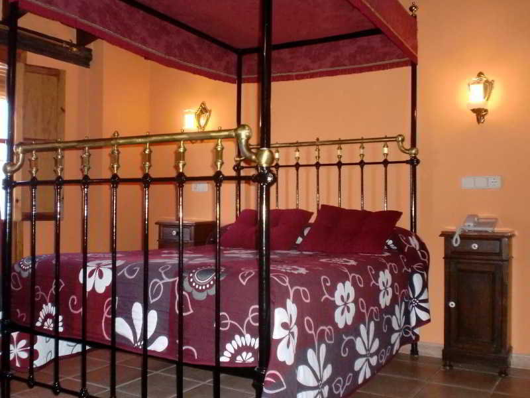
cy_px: 199
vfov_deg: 40.7
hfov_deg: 52.6
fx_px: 536
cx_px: 265
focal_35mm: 35
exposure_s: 1/60
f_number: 3.1
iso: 400
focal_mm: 6.3
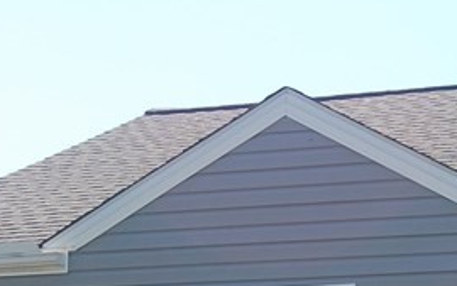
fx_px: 2143
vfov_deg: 7.6
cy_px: 372
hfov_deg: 12.1
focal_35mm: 172
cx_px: 358
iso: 200
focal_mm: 28
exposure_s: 1/500
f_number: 5.6
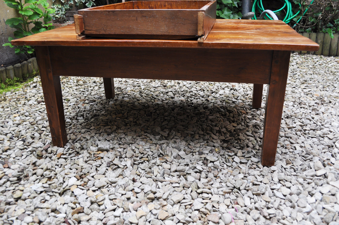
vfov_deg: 43.5
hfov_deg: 62.0
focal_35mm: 30
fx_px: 282
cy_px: 112
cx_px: 170
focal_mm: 20
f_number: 5.6
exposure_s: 1/125
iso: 320
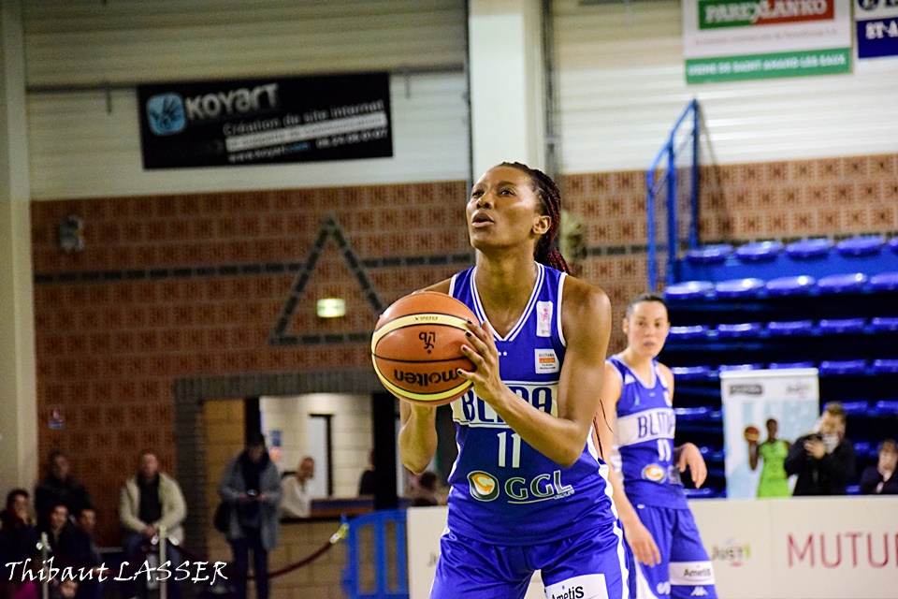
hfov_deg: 10.5
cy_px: 300
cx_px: 449
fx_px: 4864
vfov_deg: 7.0
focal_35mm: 195
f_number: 5.6
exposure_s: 1/250
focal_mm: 130
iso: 6400
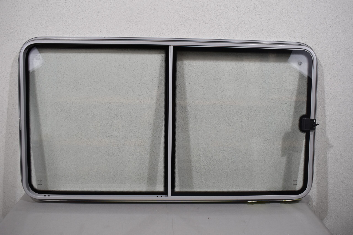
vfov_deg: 40.0
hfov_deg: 57.2
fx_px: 324
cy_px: 118
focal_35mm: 33
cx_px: 176
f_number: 5.6
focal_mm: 22
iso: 400
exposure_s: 1/125
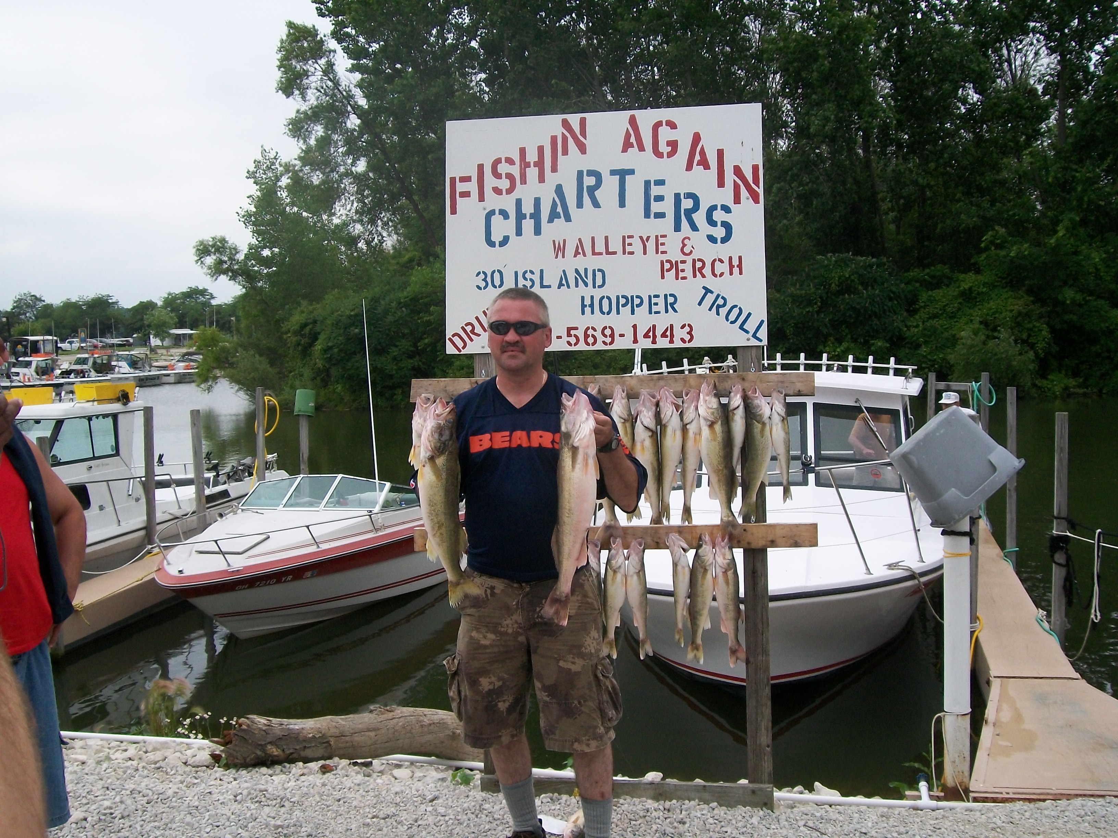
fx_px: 1163
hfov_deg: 51.4
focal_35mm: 36
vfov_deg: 39.7
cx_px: 559
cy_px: 419
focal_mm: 6
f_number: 4.8
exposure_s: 1/500
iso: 80
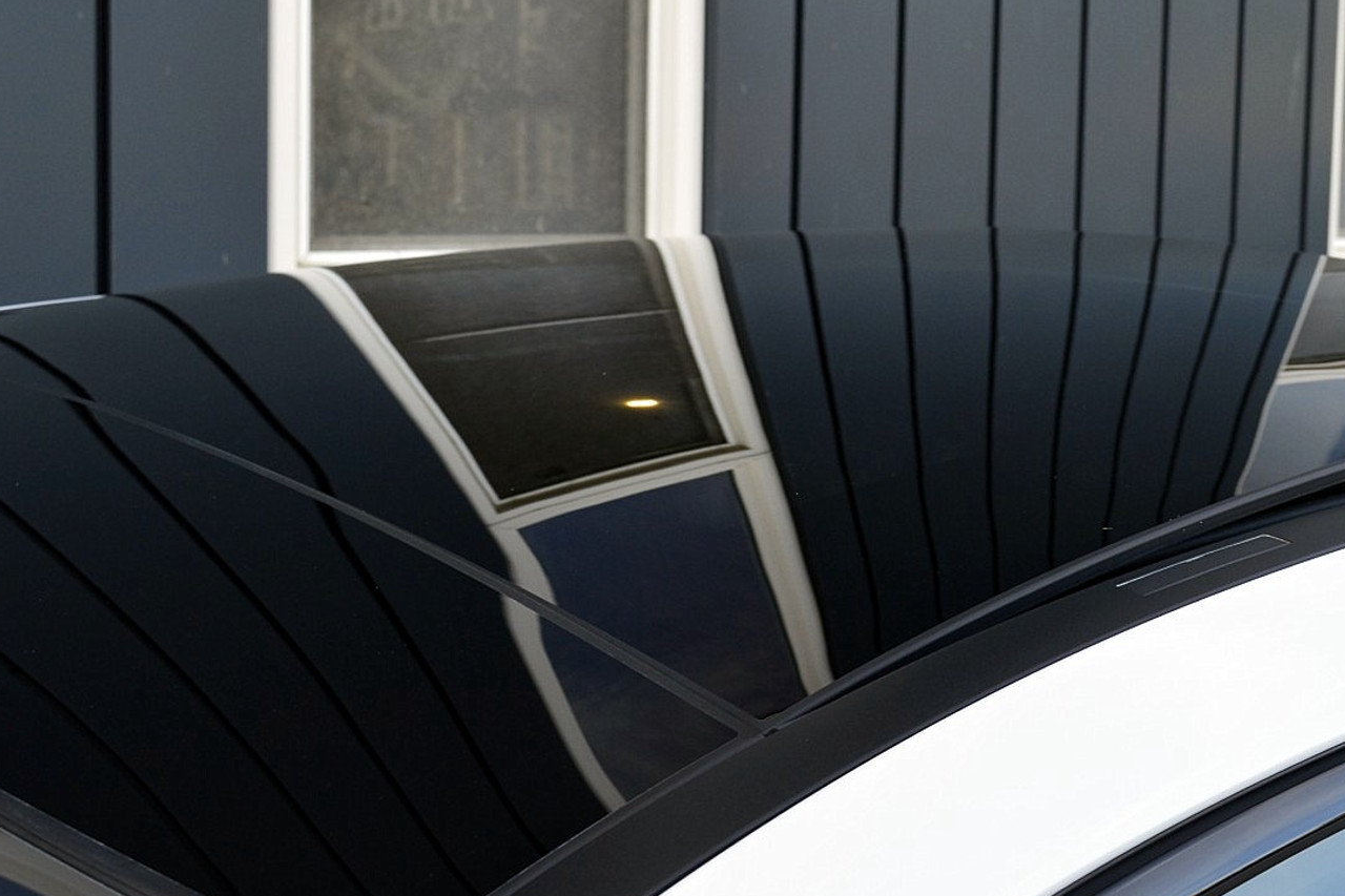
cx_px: 910
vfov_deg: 22.3
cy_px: 366
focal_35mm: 61
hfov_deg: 32.7
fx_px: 2269
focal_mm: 27
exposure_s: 1/100
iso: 400
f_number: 9
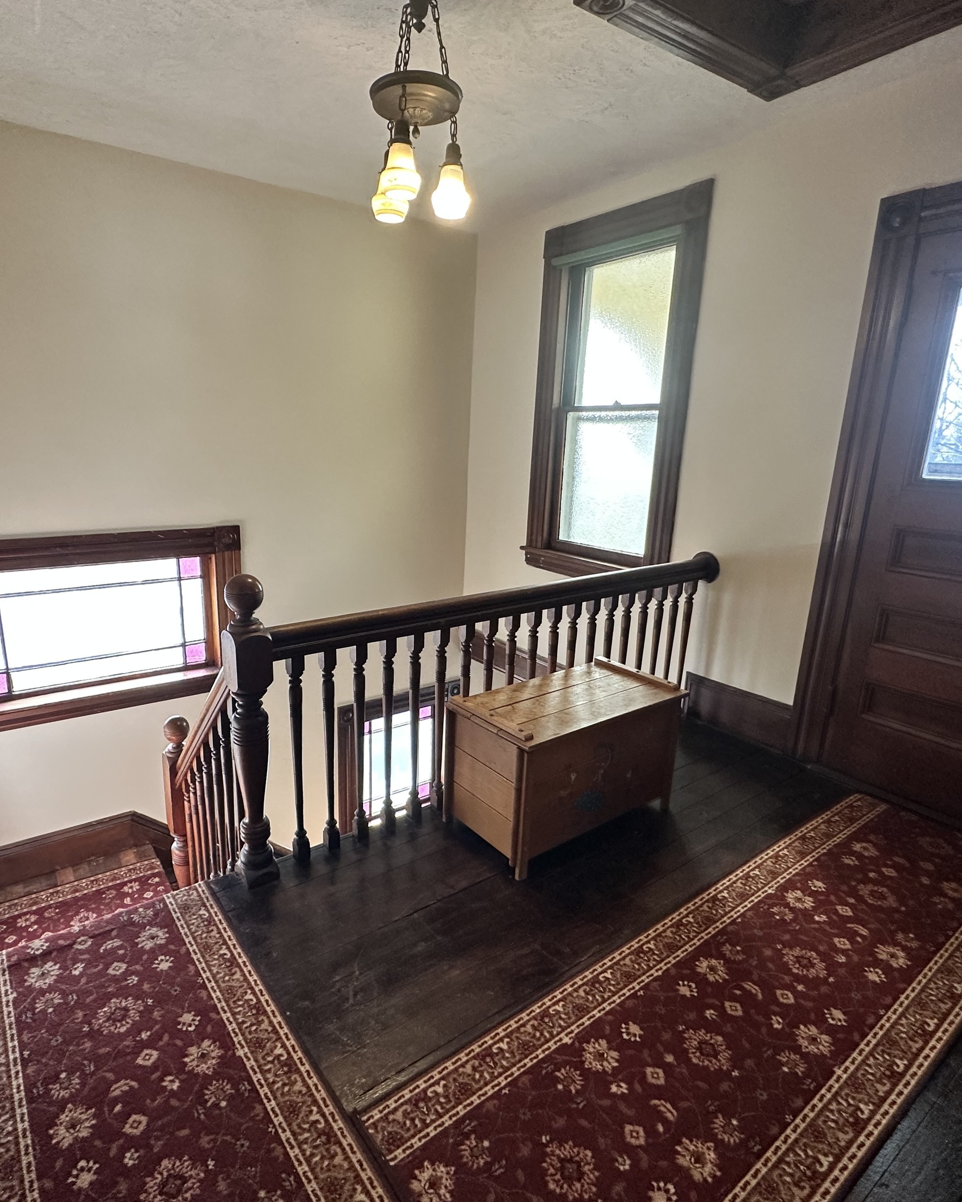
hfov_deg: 70.7
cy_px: 612
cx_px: 438
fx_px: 676
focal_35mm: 19
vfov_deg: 83.3
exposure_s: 1/120
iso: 320
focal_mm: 2.22
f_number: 2.2
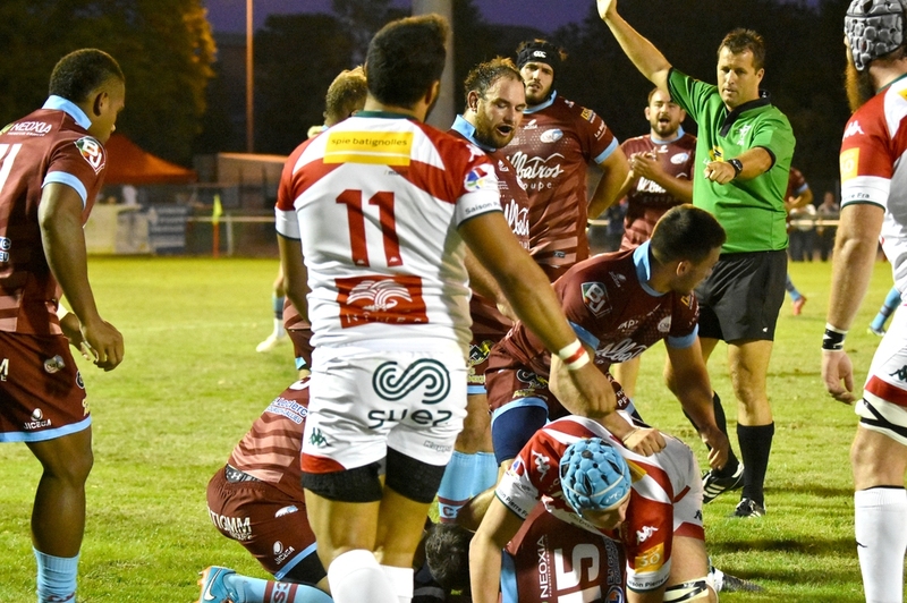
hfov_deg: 13.7
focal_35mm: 150
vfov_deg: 9.1
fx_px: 3776
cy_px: 302
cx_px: 454
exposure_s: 1/500
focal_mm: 100
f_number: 4.8
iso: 6400
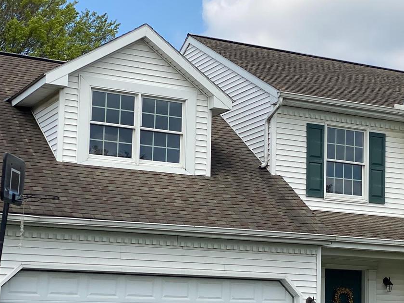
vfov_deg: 16.6
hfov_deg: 21.7
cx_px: 323
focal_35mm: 89
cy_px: 197
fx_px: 1039
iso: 20
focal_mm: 6
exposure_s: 1/1653
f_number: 2
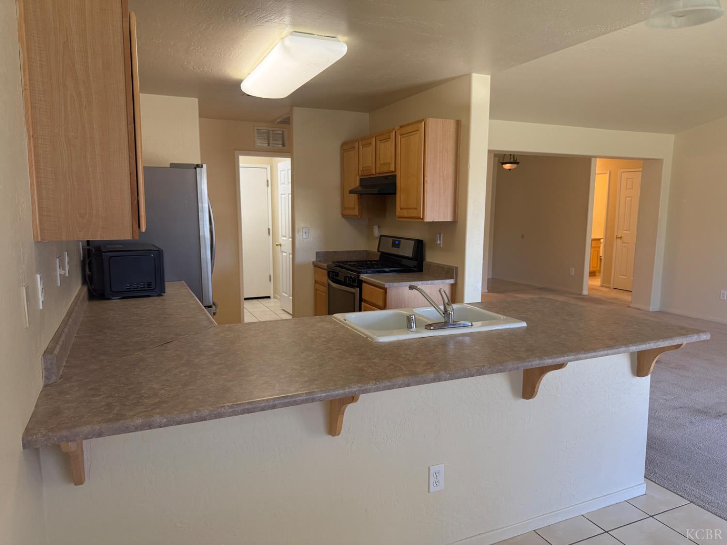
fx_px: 504
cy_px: 272
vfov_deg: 56.8
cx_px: 364
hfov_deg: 71.6
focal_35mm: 24
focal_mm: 6.76
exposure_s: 1/120
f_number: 1.78
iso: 250
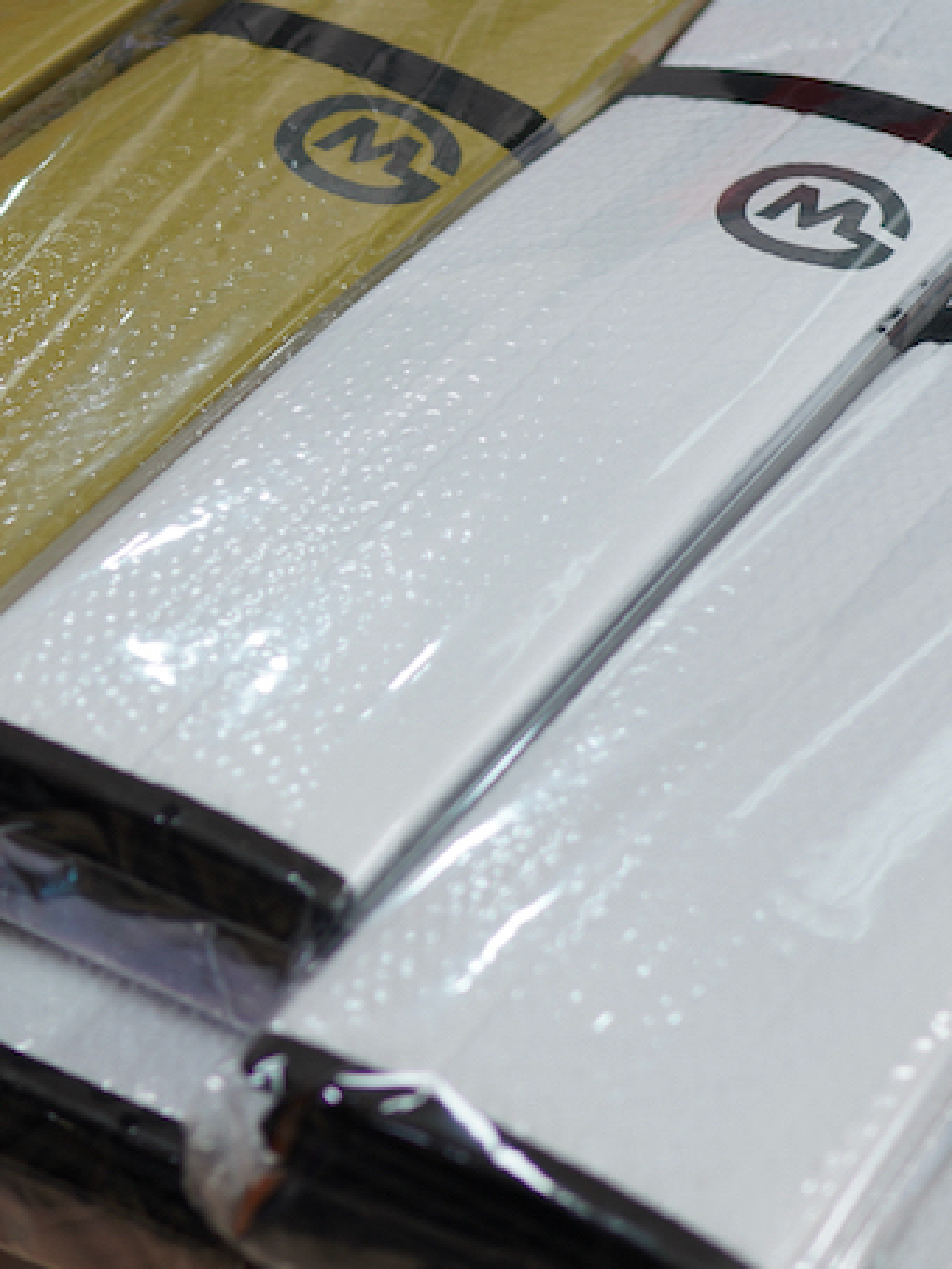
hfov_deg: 14.1
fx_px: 3812
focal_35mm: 104
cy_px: 451
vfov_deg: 18.9
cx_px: 70
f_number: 2
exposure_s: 1/50
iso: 100
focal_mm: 35
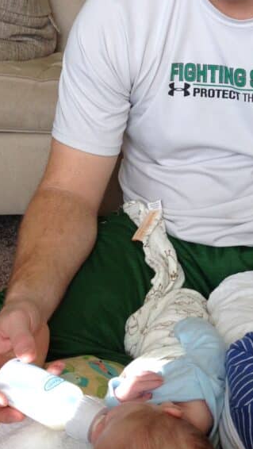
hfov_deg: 18.2
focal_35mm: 65
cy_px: 178
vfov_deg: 32.2
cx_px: 238
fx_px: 774
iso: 50
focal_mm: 4.12
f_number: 2.4
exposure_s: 1/60
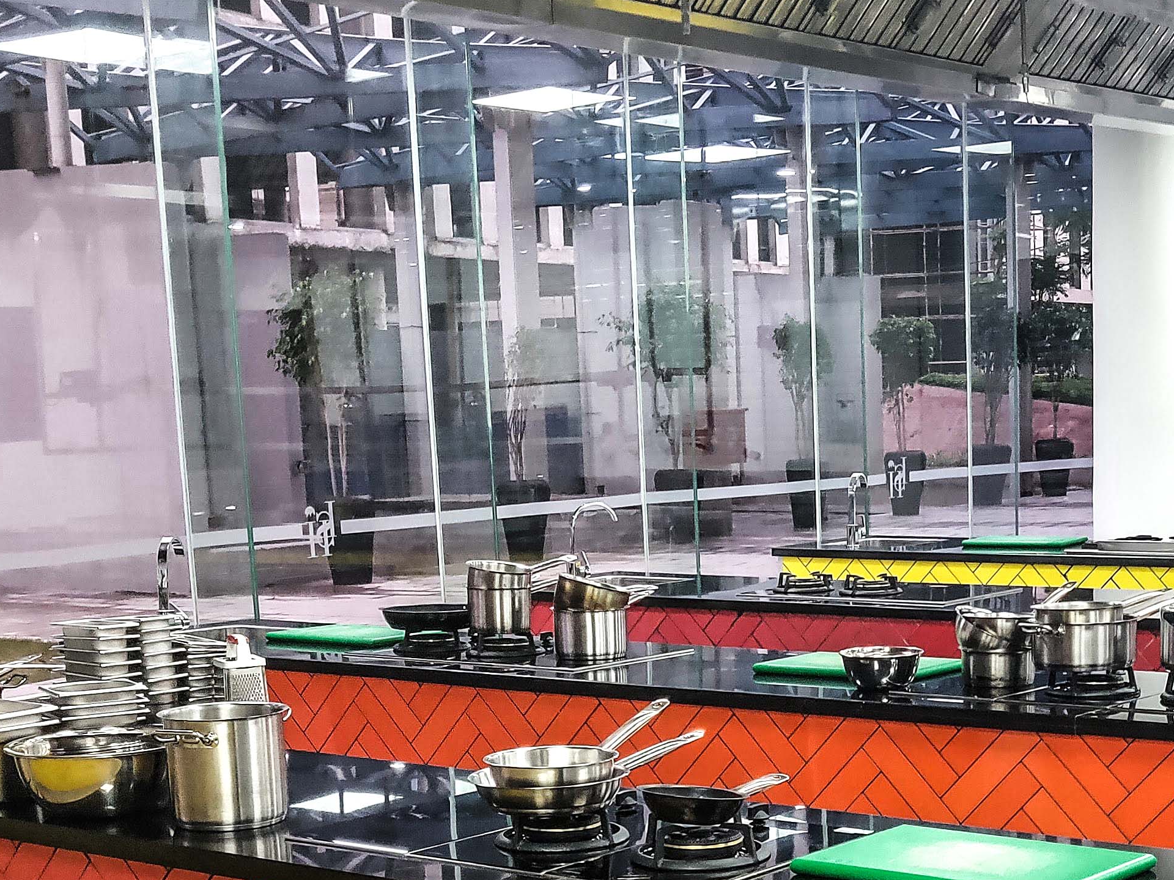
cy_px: 739
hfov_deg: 31.8
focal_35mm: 60
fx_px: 2035
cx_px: 835
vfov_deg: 23.9
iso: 160
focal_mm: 4.25
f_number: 1.7
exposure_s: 1/50
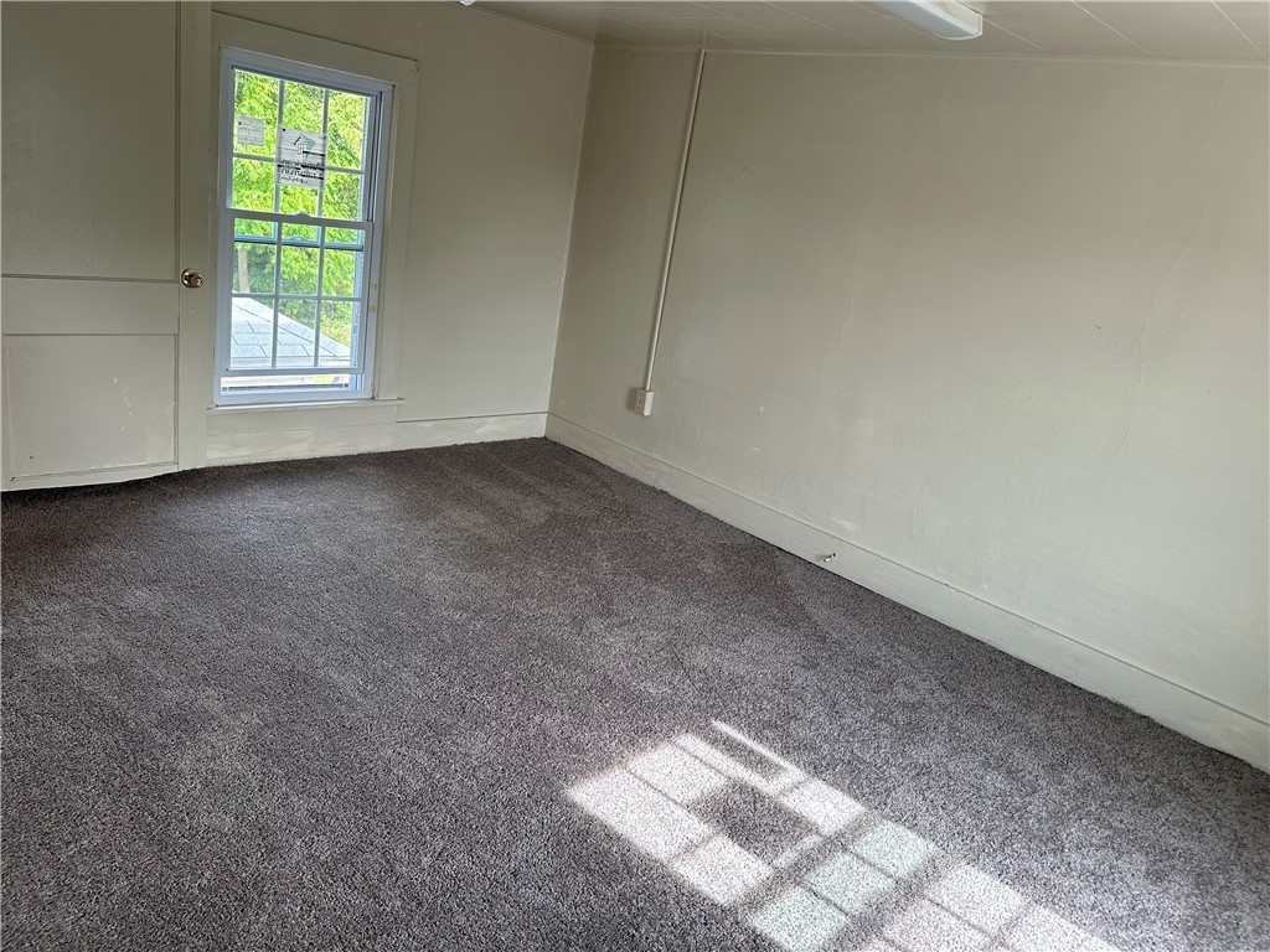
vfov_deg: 56.8
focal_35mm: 24
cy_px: 476
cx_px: 635
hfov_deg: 71.6
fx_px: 881
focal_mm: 6.86
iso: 100
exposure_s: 1/132
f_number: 1.78
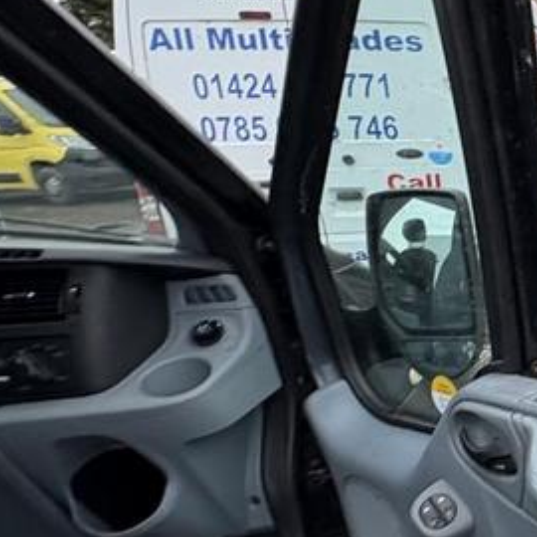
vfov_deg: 40.7
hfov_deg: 27.4
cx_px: 817
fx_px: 720
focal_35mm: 41
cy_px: 326
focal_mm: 2.22
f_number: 2.2
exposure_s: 1/99
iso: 64
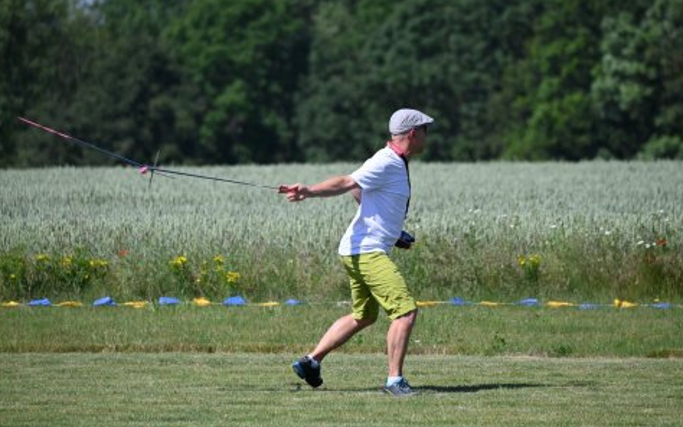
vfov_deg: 4.2
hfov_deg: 6.8
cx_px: 341
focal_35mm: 310
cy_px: 214
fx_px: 5769
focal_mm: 290
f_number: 6
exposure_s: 1/2000
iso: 320
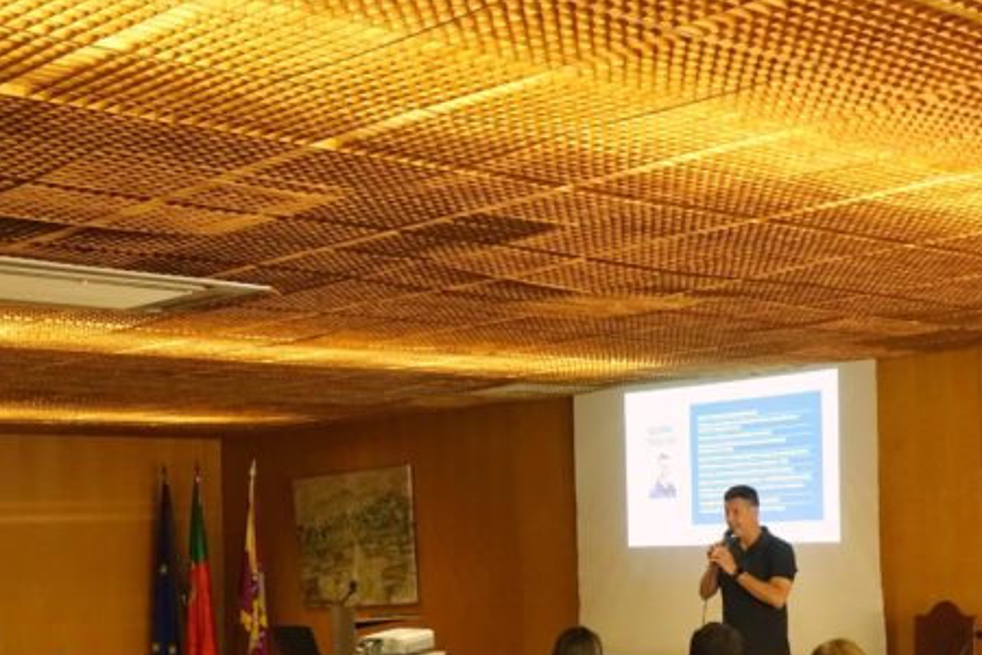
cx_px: 681
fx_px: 1746
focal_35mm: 64
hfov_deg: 31.1
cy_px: 502
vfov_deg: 21.0
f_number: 3.2
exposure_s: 1/200
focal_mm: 14.84
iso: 2000
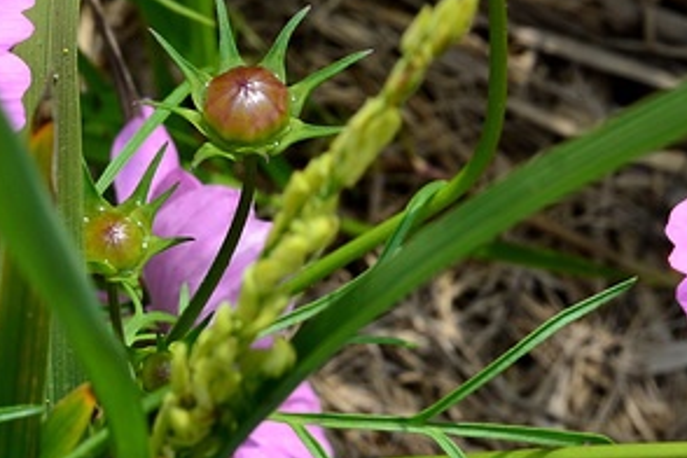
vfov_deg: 4.6
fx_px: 5648
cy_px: 207
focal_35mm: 296
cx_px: 358
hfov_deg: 7.0
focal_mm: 85
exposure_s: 1/125
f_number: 11
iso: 110
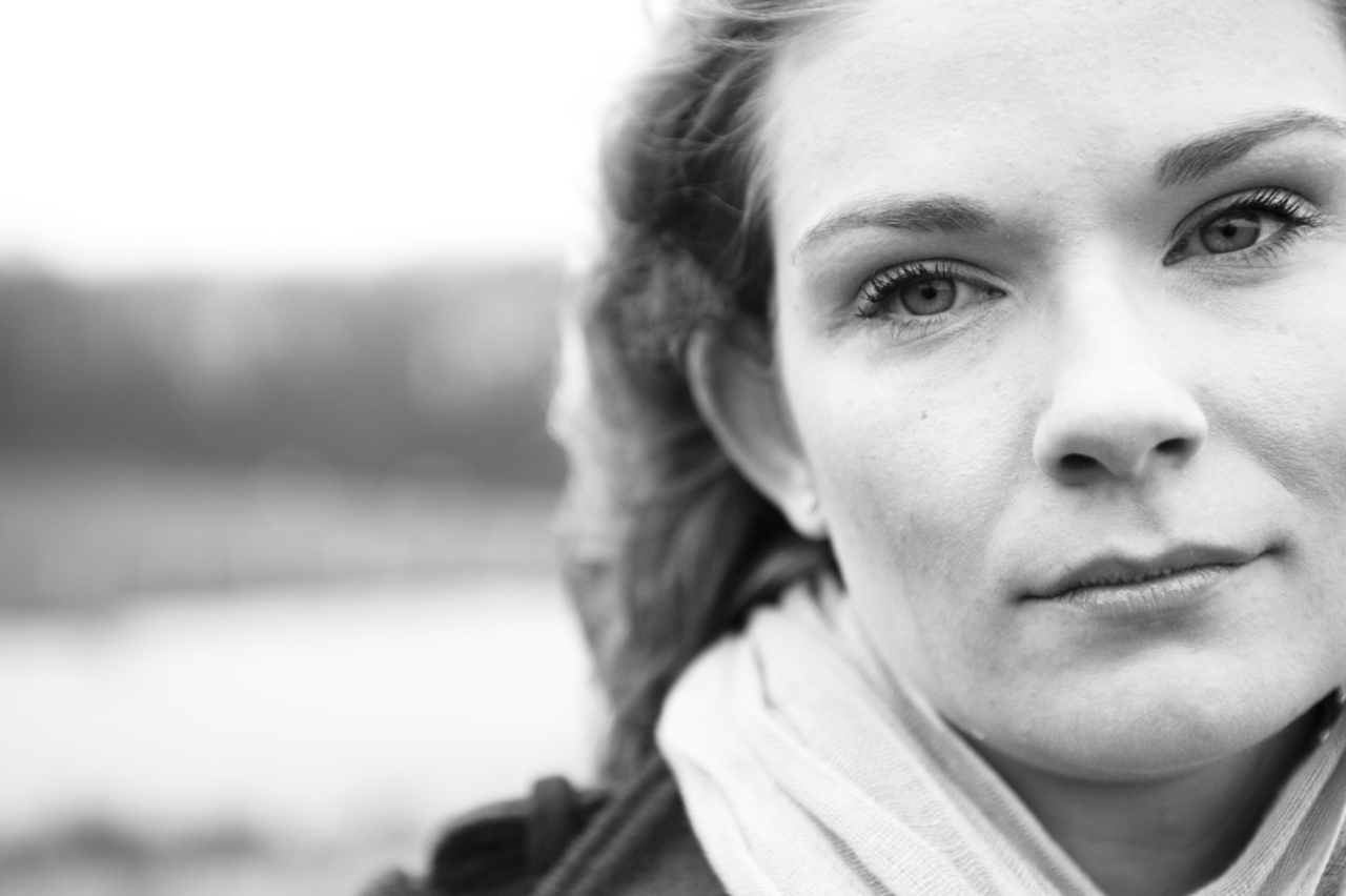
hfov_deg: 28.9
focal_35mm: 70
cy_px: 448
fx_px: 2616
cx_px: 673
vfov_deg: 19.4
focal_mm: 70
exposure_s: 1/400
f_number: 3.5
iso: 500
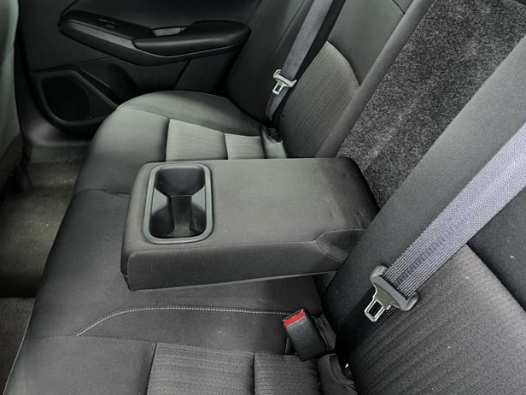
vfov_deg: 51.4
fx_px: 410
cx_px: 260
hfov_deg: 65.3
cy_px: 193
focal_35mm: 27
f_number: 1.5
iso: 64
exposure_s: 1/4
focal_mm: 5.7
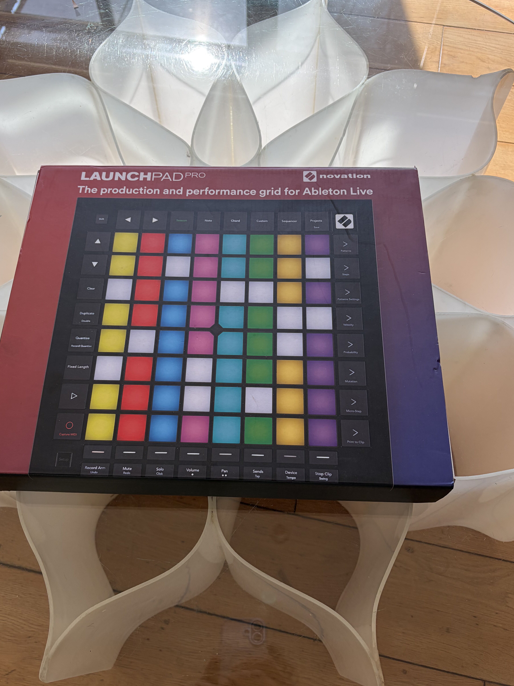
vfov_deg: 58.3
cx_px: 237
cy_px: 335
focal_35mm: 31
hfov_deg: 45.4
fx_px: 614
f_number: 1.6
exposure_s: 1/176
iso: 50
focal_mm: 5.96
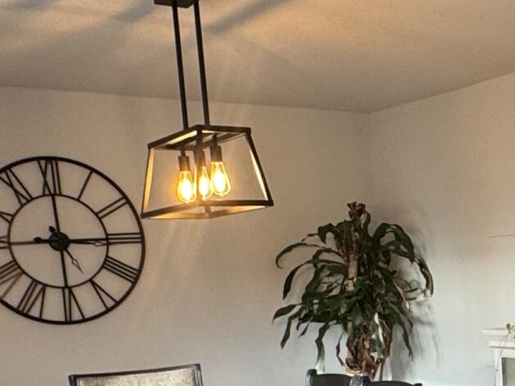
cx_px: 548
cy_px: 419
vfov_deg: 20.9
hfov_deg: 26.9
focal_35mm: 67
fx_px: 997
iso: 160
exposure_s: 1/60
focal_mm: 2.22
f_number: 2.2
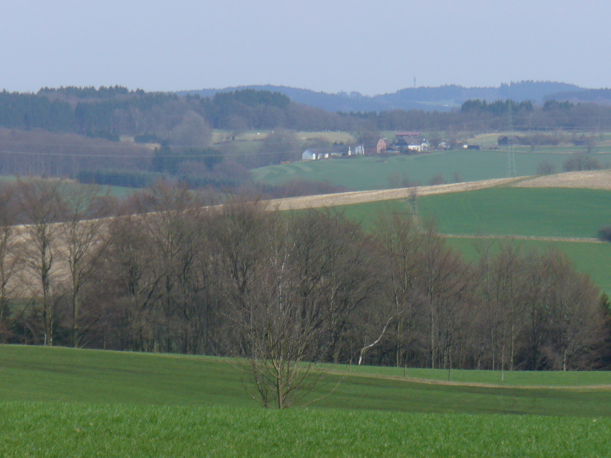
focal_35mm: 215
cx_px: 306
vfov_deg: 6.9
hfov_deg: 9.2
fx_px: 3795
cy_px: 229
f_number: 4
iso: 80
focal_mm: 25.9
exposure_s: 1/800
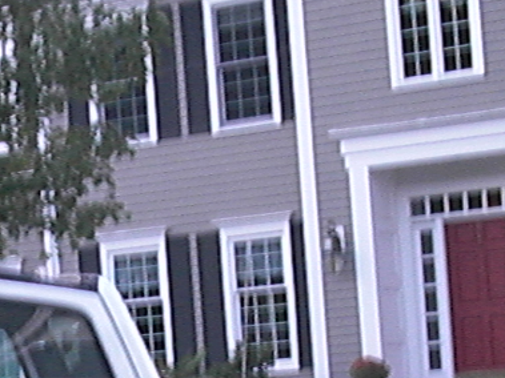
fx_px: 2217
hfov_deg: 12.8
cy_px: 482
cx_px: -45
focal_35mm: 152
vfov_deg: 9.6
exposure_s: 1/5
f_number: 2.8
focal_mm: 6.3
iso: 200
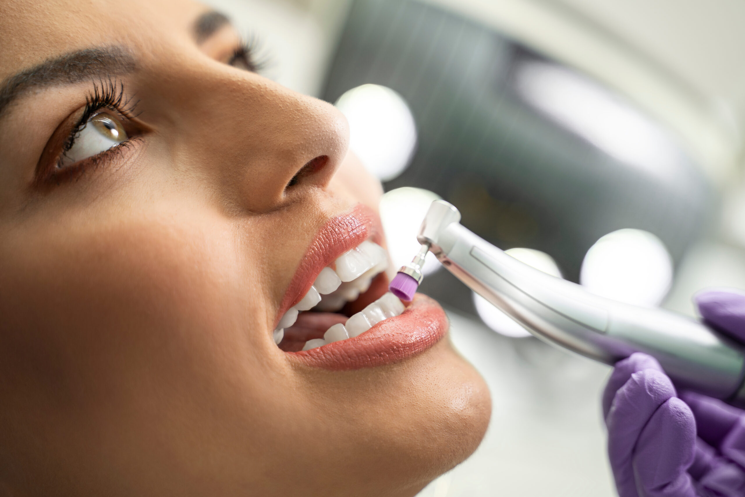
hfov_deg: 27.0
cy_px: 248
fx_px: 1552
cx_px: 372
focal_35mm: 75
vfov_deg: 18.2
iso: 160
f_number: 3.2
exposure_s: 1/160
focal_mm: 75
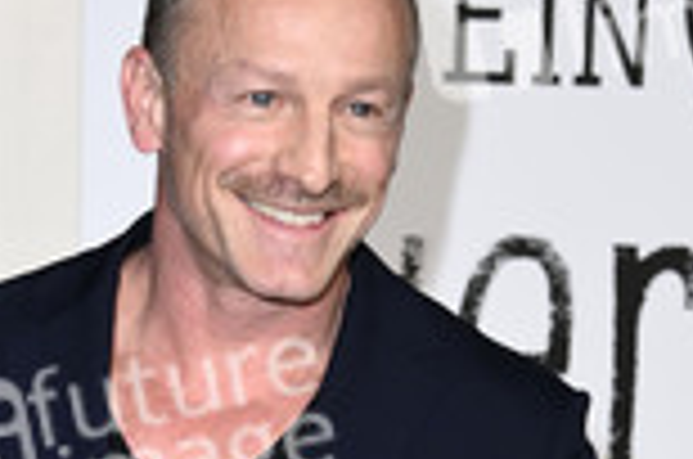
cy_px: 670
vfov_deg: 7.6
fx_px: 3400
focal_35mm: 177
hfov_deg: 11.6
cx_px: 234
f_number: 5
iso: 640
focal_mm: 68
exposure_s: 1/250
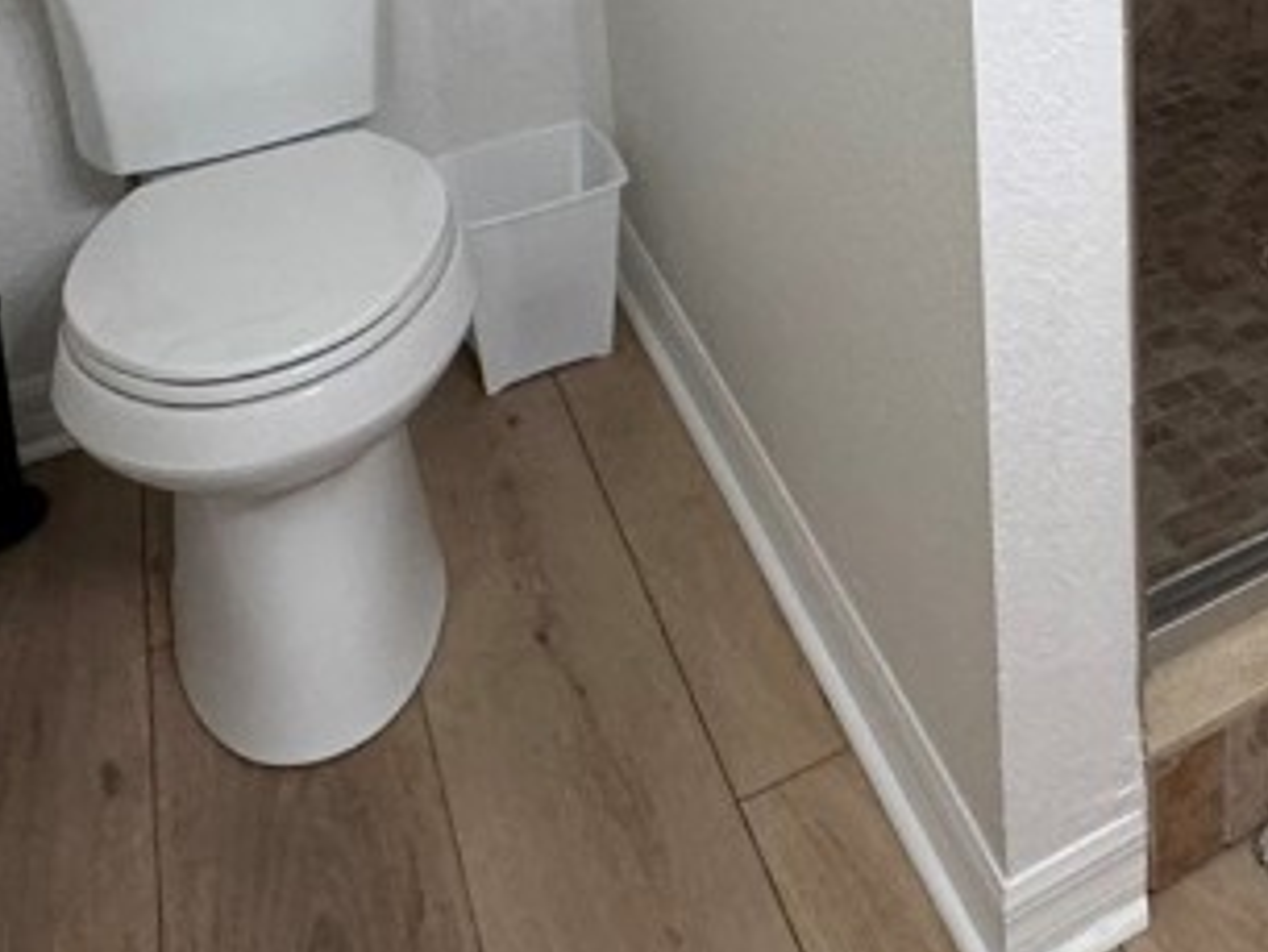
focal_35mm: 47
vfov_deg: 25.0
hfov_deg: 36.2
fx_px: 1722
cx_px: 1285
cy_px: -407
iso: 250
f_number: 2.2
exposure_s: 1/60
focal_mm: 2.22
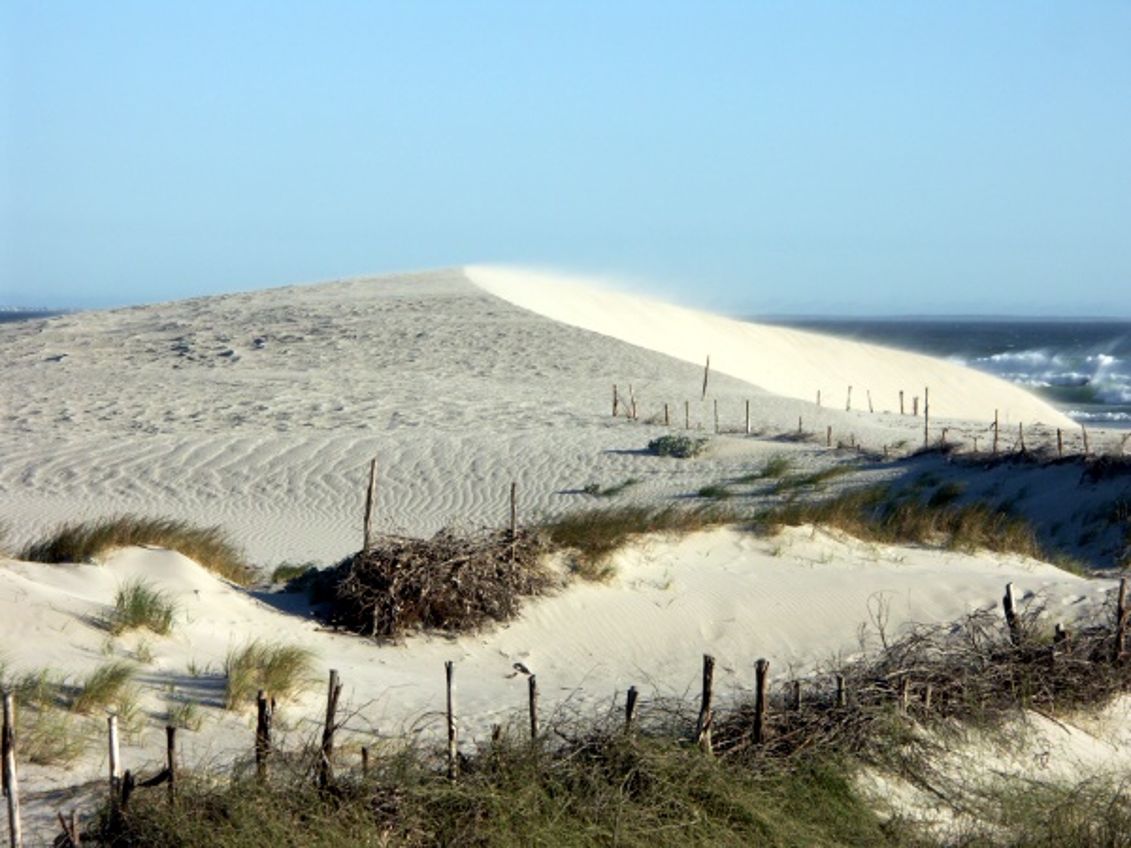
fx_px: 4868
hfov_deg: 13.3
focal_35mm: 149
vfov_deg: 10.0
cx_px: 566
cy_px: 424
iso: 64
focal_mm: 37.96
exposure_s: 1/500
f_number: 6.3
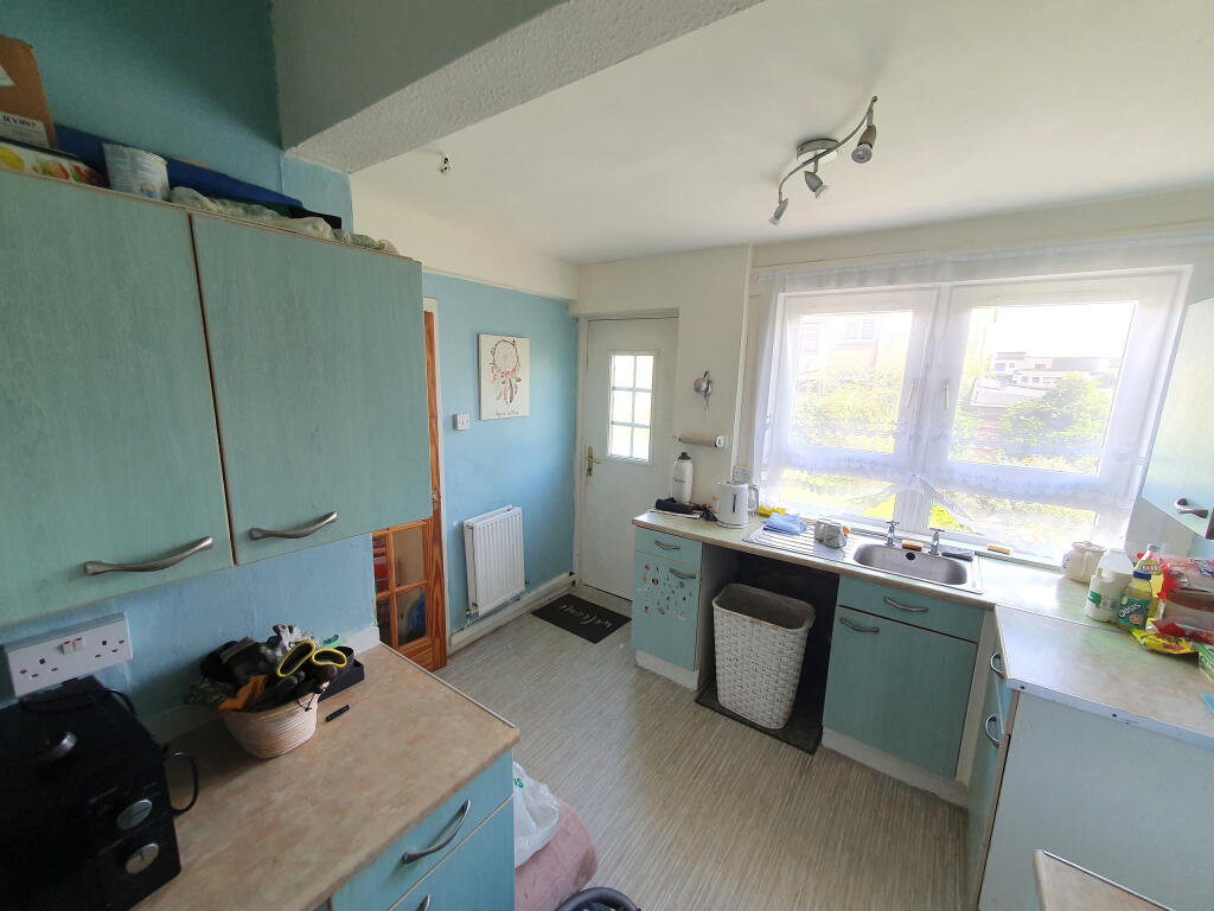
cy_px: 456
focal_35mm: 13
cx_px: 607
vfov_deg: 89.9
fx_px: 456
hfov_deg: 106.2
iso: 64
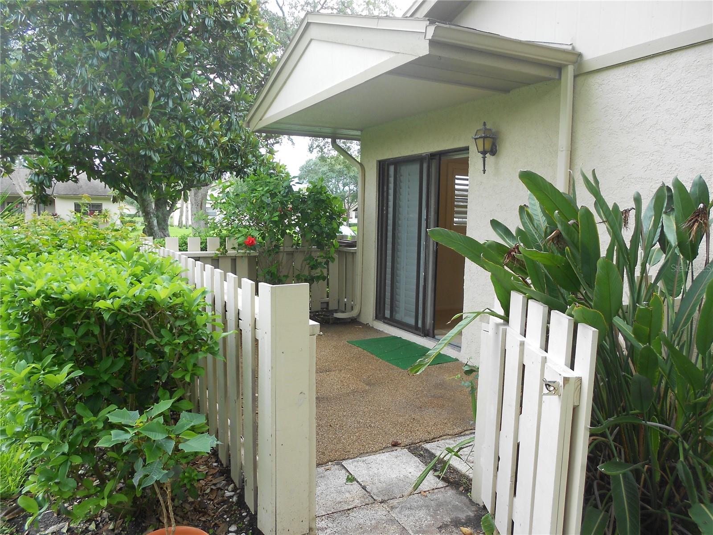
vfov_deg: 53.1
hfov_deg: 67.3
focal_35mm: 26
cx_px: 356
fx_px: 536
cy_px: 268
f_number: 3.2
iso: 80
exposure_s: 1/80
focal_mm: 4.6
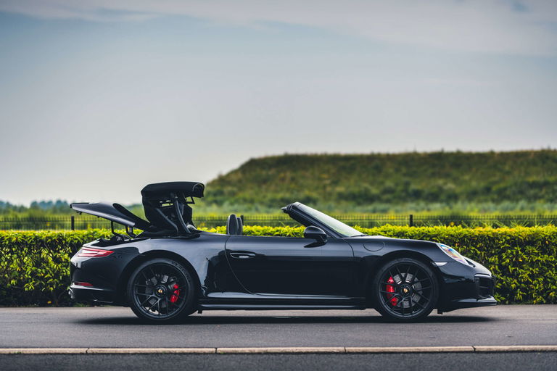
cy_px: 186
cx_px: 278
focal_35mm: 85
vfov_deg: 16.1
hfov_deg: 23.9
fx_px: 1315
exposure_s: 1/2000
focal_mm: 85
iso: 200
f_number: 1.8
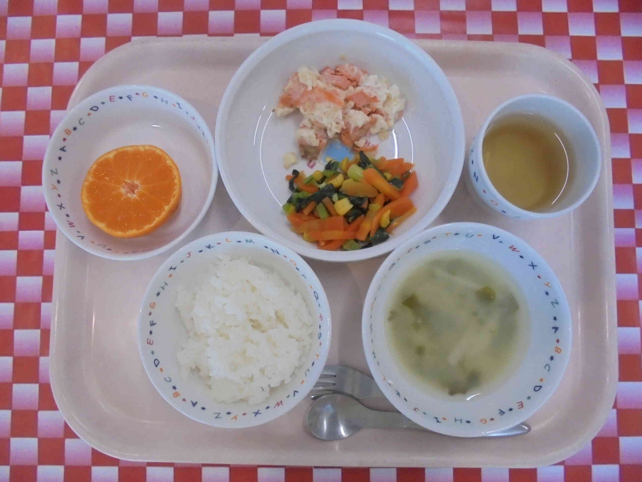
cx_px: 321
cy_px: 241
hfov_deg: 67.3
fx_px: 482
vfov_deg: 53.1
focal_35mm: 26
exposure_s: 1/125
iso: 500
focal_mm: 4.6
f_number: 3.5
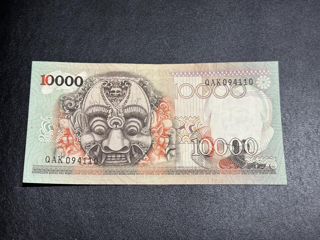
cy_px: 120
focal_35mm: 48
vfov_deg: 30.3
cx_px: 160
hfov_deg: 39.7
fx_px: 444
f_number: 1.78
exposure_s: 1/50
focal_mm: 6.86
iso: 125
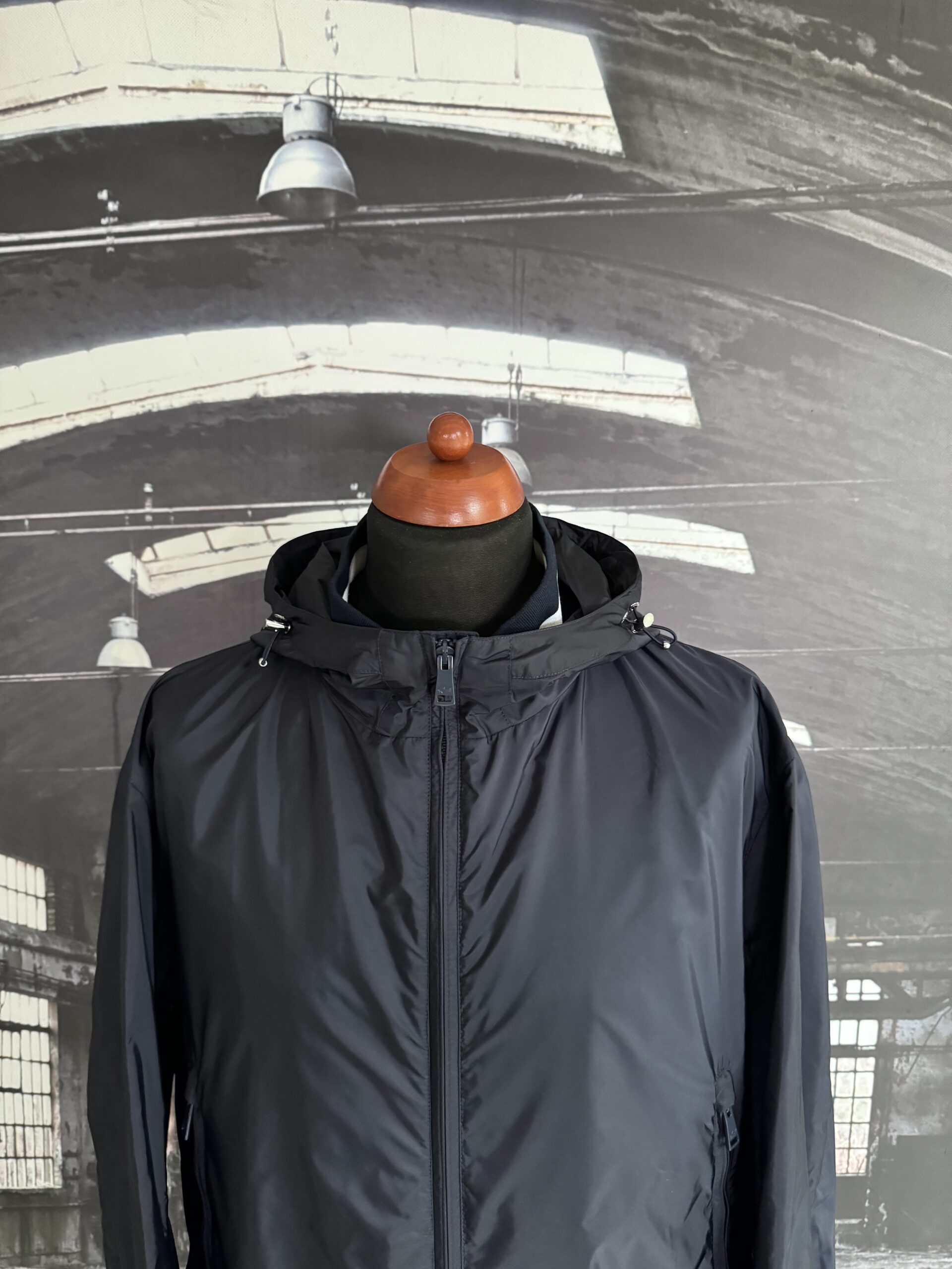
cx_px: 476
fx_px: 880
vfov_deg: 71.6
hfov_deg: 56.8
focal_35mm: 24
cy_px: 634
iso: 800
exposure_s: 1/43
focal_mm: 6.76
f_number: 1.78
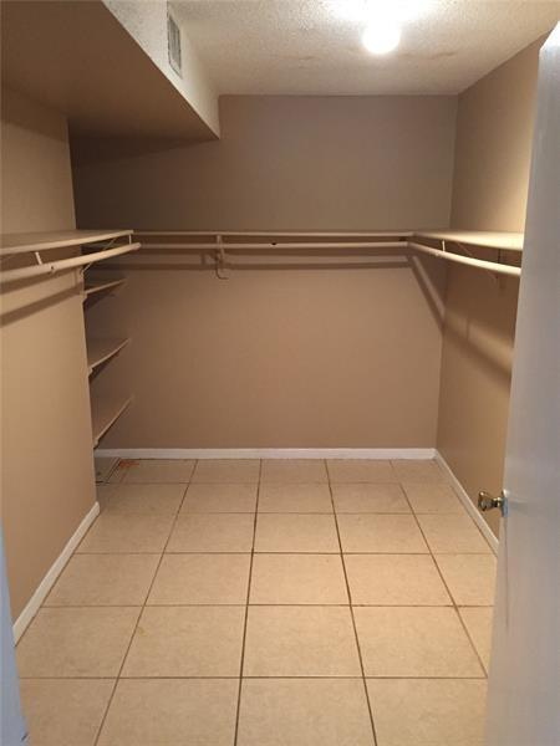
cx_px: 280
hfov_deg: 48.2
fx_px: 626
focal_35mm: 29
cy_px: 373
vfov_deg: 61.7
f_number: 2.2
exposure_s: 1/17
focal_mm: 4.15
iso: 250
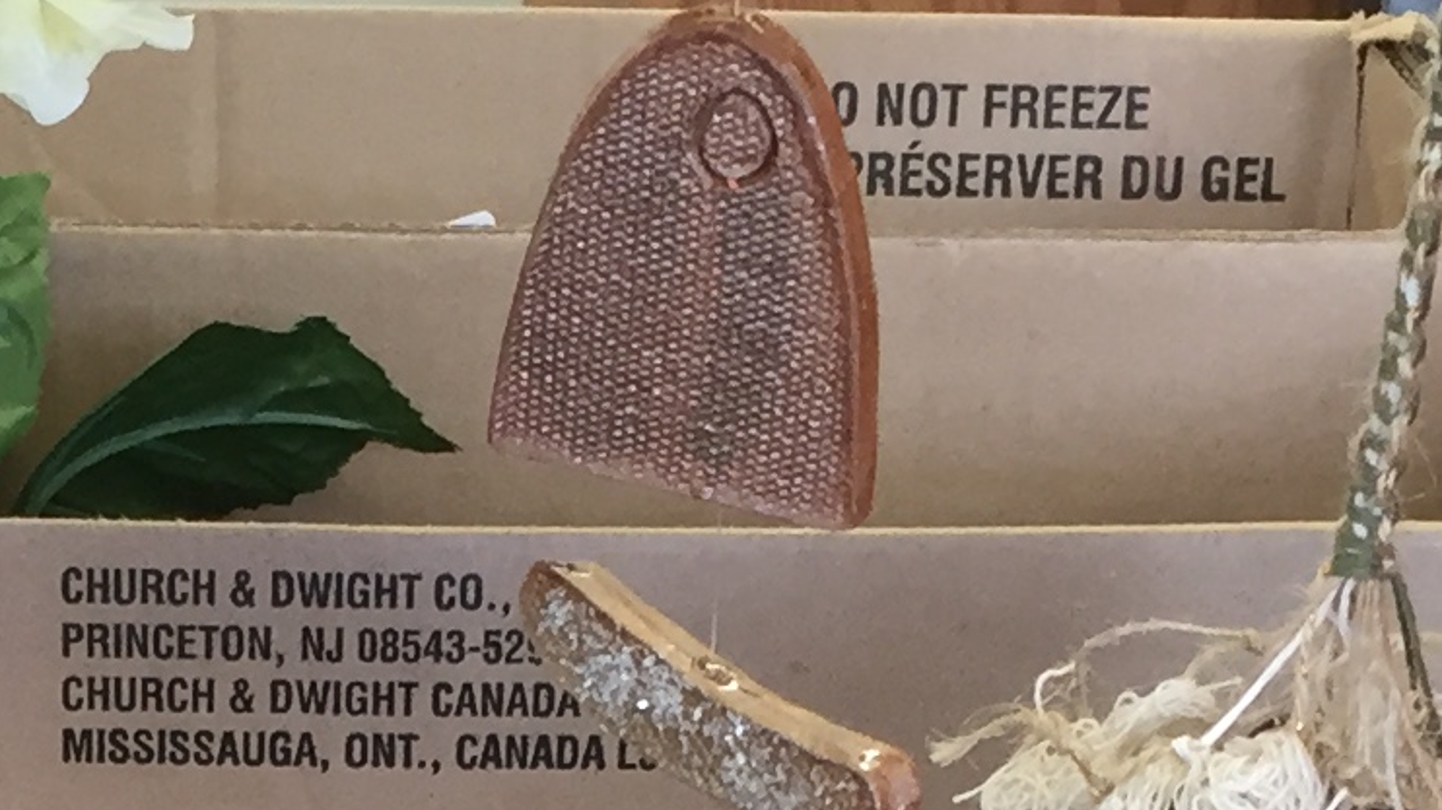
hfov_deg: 15.3
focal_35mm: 139
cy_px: 1630
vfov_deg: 8.3
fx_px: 5314
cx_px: 237
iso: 64
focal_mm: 4.15
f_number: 2.2
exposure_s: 1/30
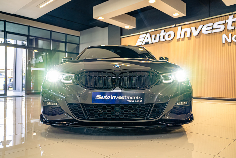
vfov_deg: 43.6
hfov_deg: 61.9
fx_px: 197
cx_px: 118
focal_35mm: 30
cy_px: 79
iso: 320
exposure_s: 1/100
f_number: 2.8
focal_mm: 30
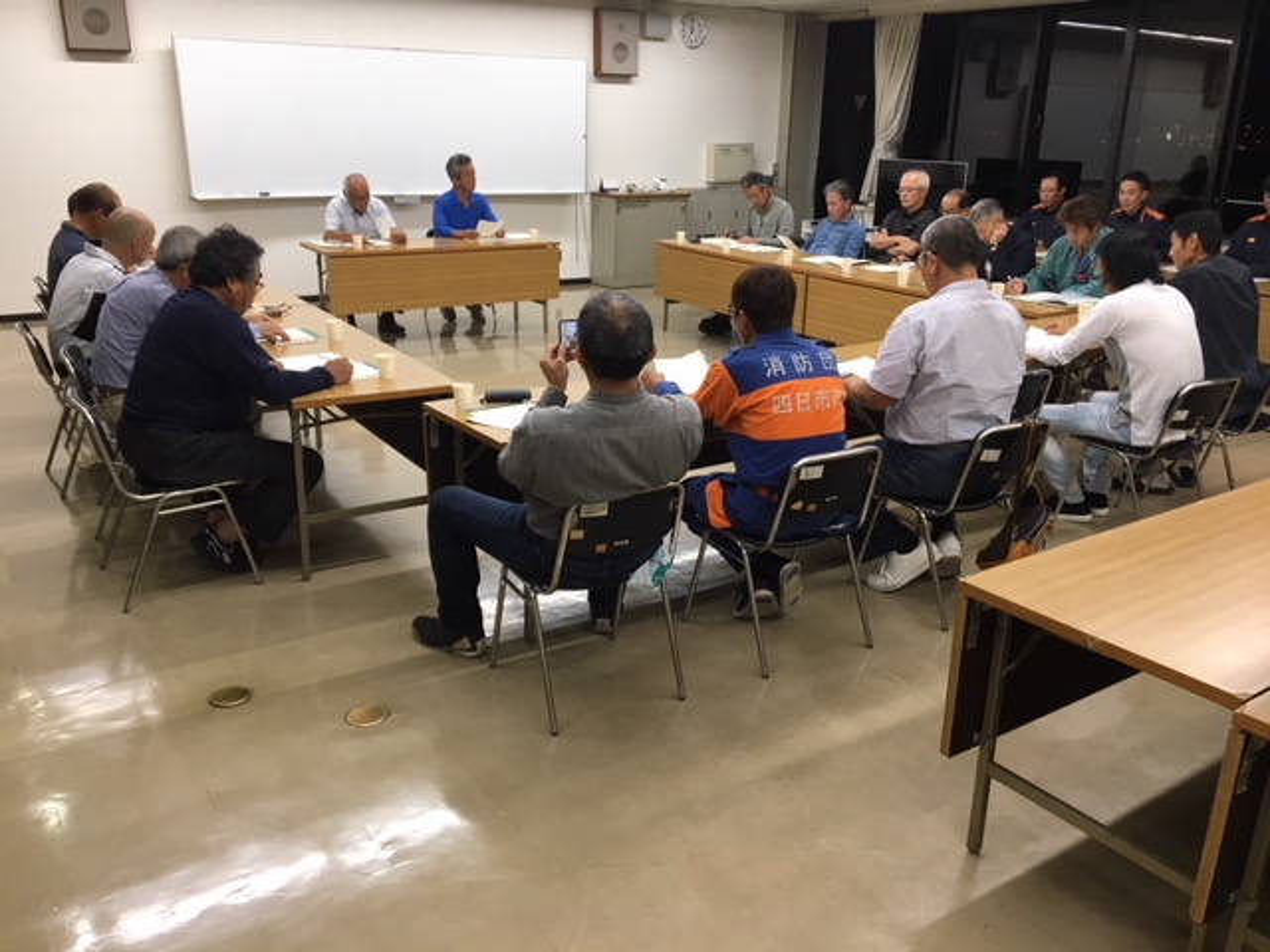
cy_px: 476
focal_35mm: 29
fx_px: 1064
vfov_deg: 48.2
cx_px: 635
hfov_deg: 61.7
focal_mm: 4.15
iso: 25
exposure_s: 1/30
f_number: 2.2
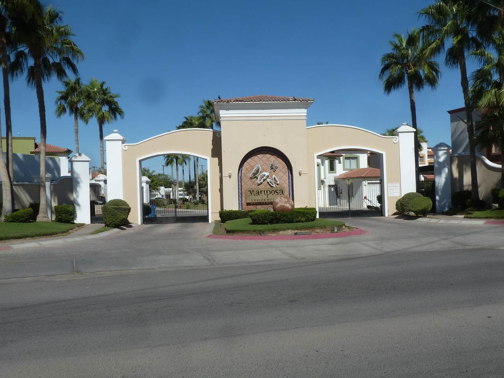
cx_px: 252
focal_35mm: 37
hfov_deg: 50.1
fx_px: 539
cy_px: 189
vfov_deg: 38.7
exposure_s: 1/640
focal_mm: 6.1
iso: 80
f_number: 5.6
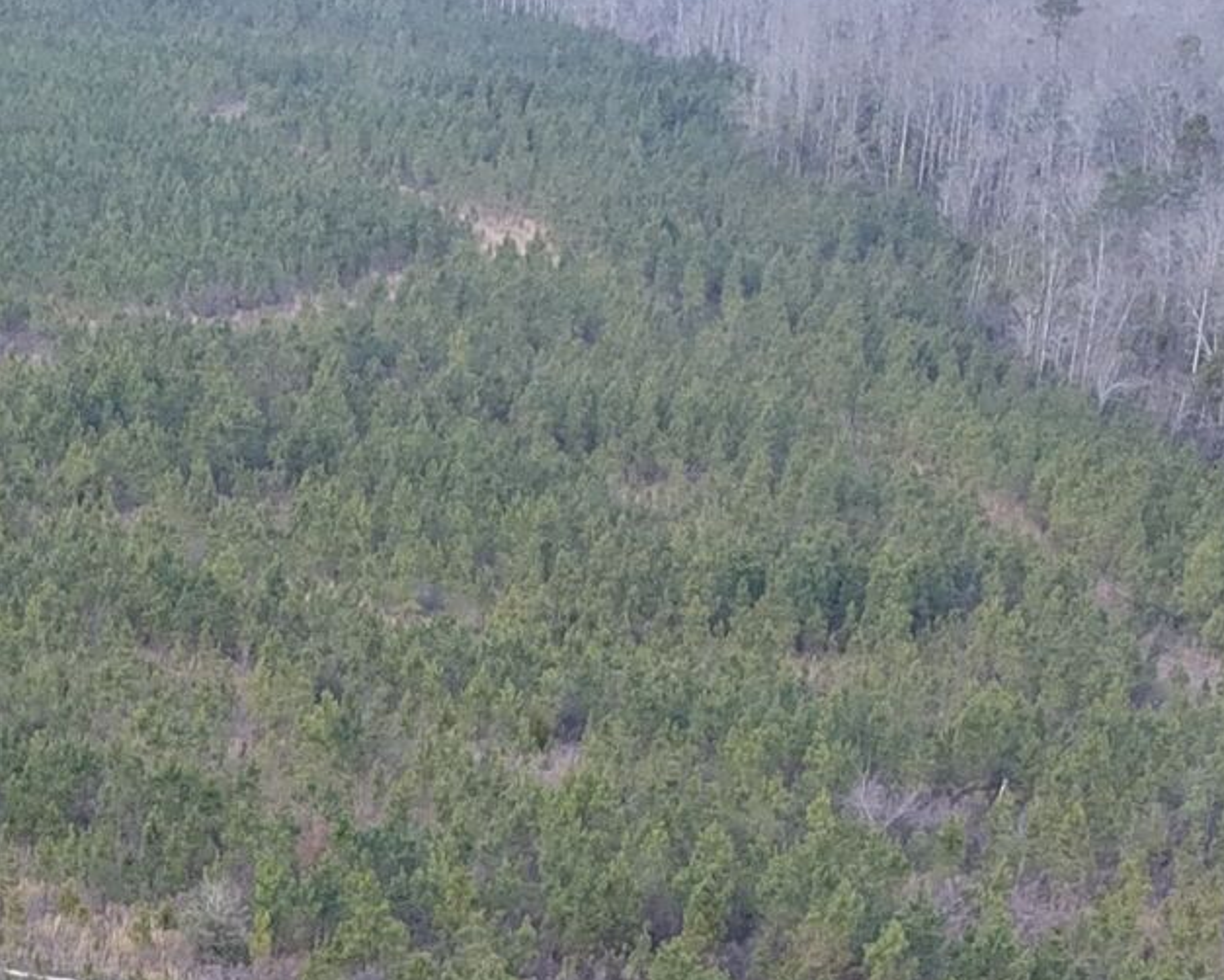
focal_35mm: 110
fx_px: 3986
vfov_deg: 12.6
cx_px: -160
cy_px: 1833
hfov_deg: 16.8
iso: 400
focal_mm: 8.67
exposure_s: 1/1000
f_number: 1.8
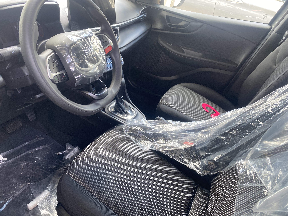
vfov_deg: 53.1
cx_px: 144
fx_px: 216
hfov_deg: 67.3
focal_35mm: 26
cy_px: 108
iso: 125
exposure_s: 1/114
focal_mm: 4.25
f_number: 1.8
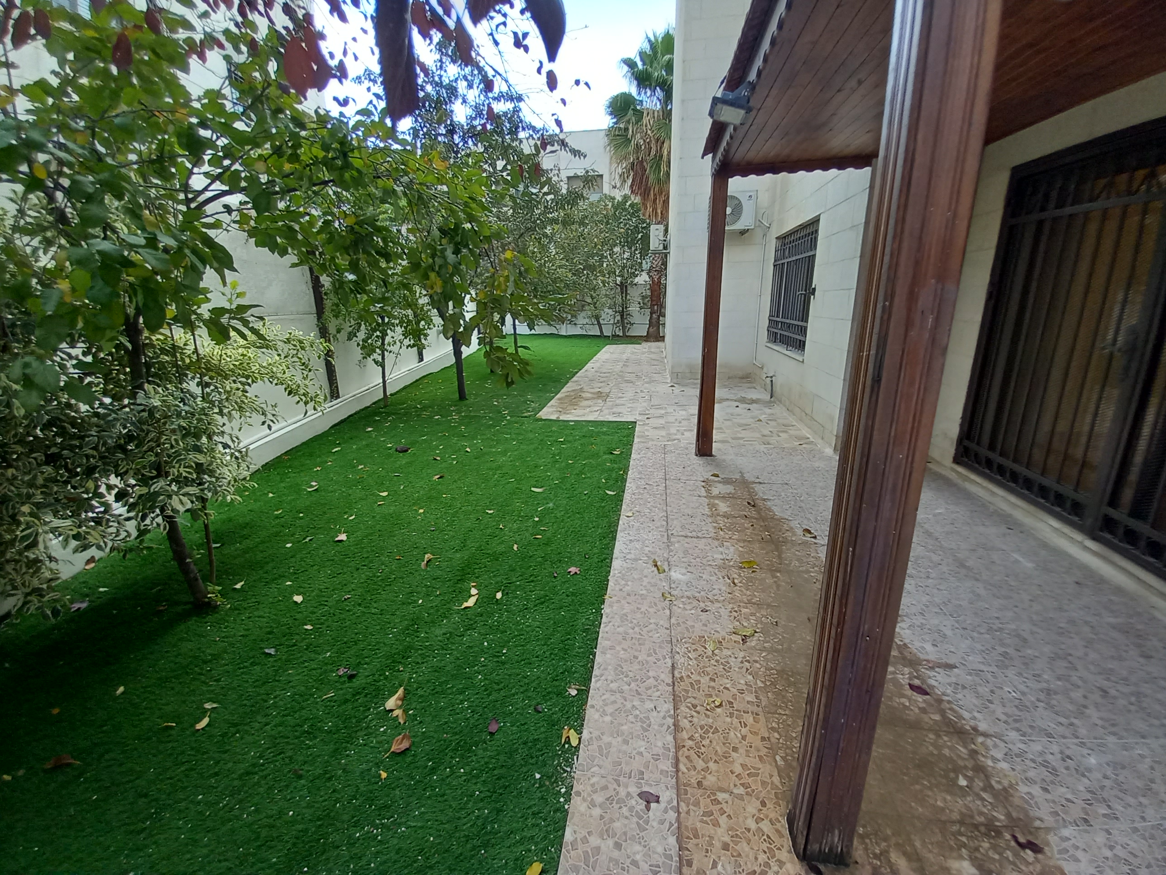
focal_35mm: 13
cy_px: 438
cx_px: 583
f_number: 2.2
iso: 40
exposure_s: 1/105
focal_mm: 1.13
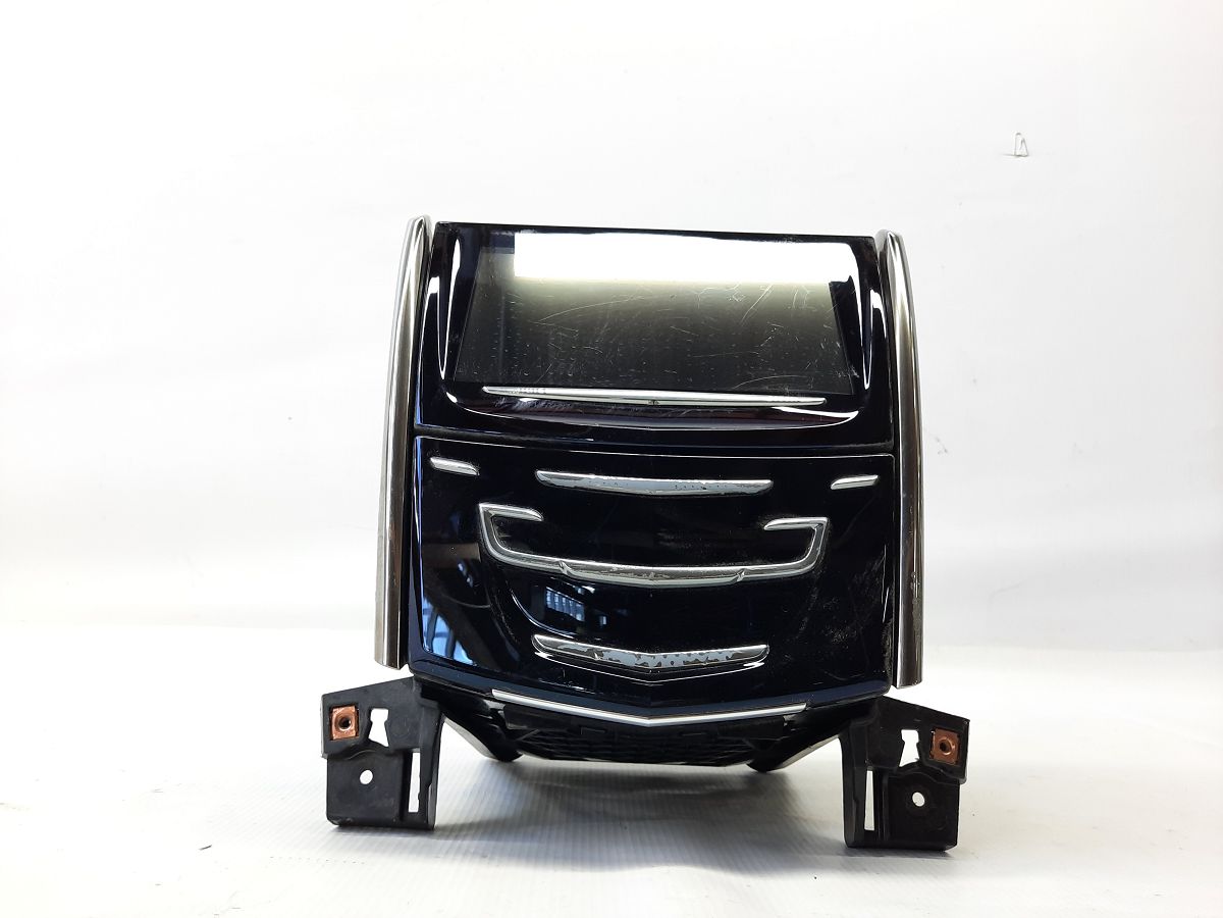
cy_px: 459
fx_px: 883
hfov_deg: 69.4
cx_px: 612
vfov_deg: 54.9
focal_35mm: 25
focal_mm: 4.6
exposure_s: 1/50
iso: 100
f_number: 2
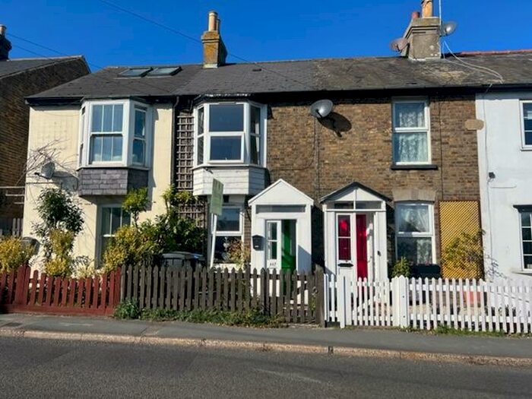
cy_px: 200
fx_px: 400
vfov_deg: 53.1
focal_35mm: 26
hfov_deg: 67.3
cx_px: 266
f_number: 1.5
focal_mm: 5.7
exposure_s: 1/6579
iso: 50
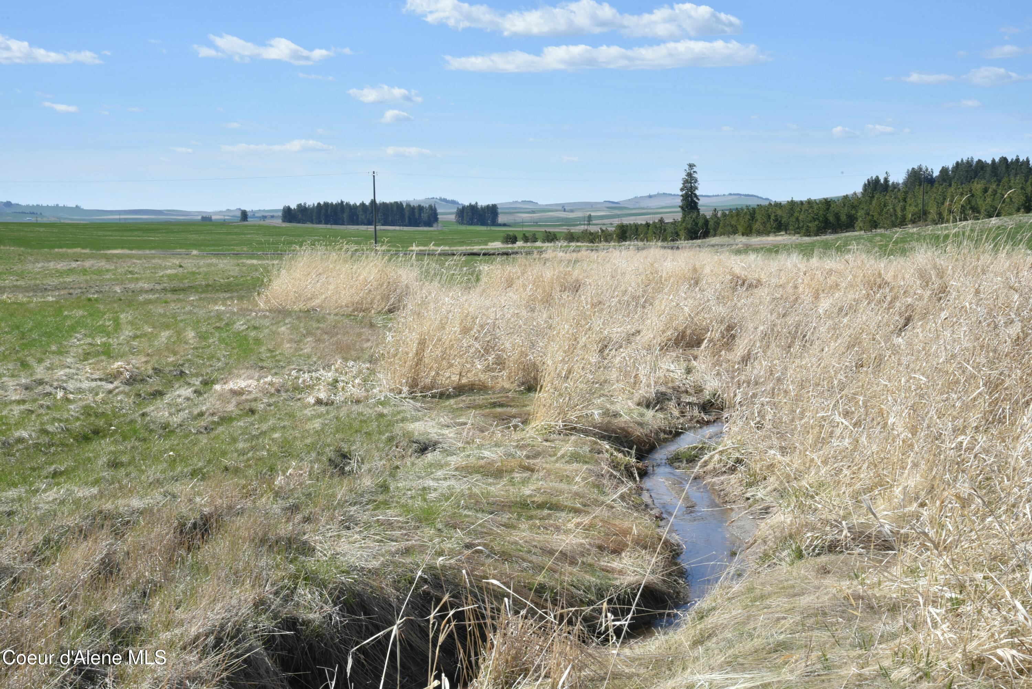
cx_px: 516
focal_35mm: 55
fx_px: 1577
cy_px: 344
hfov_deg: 36.2
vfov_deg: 24.6
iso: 220
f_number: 22
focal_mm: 55
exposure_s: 1/60
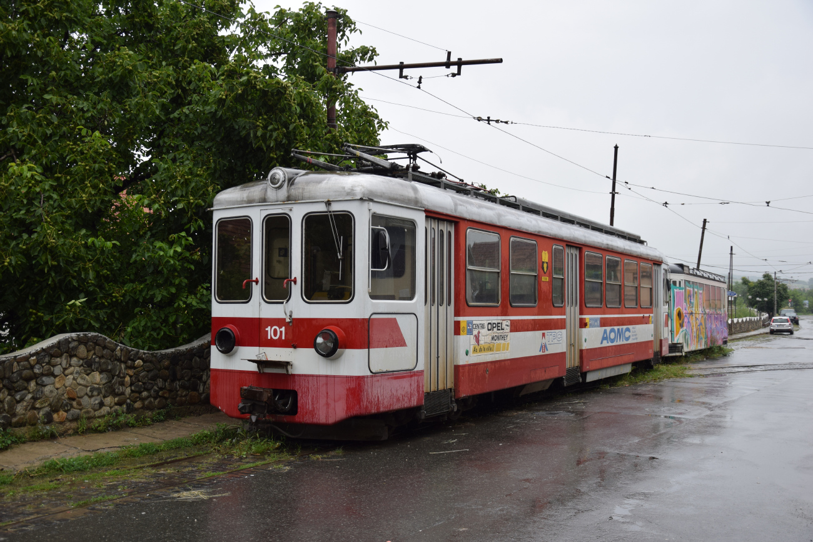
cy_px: 271
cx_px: 406
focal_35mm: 38
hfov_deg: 51.3
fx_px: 847
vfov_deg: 35.5
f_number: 4.5
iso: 200
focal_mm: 25
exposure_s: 1/250
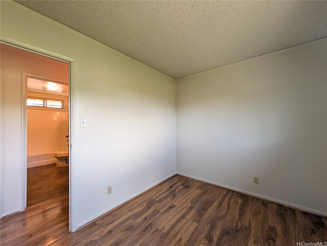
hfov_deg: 110.5
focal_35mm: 12
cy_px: 123
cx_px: 164
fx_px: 114
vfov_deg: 94.6
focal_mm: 2.02
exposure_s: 1/77.7
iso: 135
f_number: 1.7
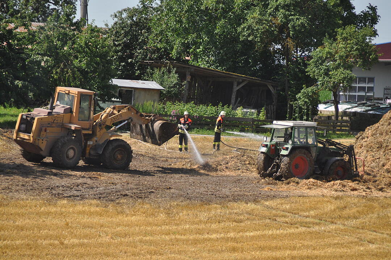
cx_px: 196
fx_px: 3254
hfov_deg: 6.9
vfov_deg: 4.6
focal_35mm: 300
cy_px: 130
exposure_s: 1/1250
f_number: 6.3
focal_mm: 200
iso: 400
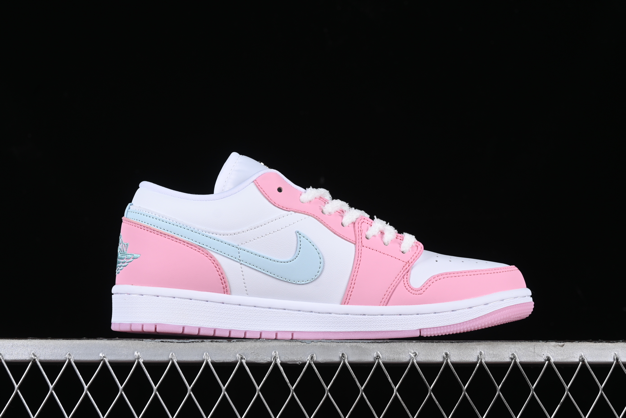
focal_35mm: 75
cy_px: 209
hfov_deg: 27.0
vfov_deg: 18.2
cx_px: 313
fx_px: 1304
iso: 160
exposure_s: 1/80
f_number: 8
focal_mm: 50
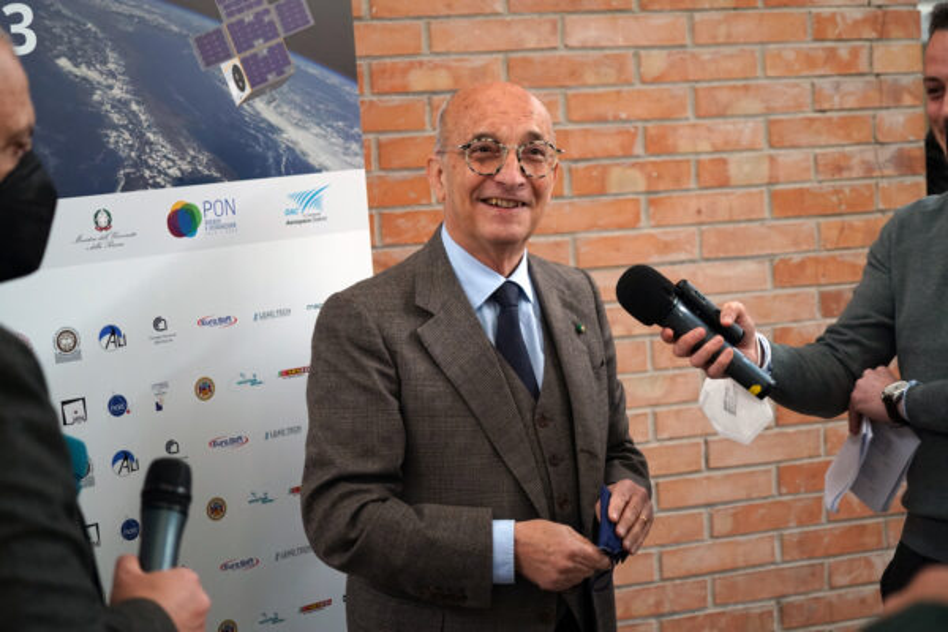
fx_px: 1843
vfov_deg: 19.5
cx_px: 474
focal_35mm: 70
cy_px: 316
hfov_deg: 28.8
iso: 4000
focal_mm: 70
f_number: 4
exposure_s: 1/160
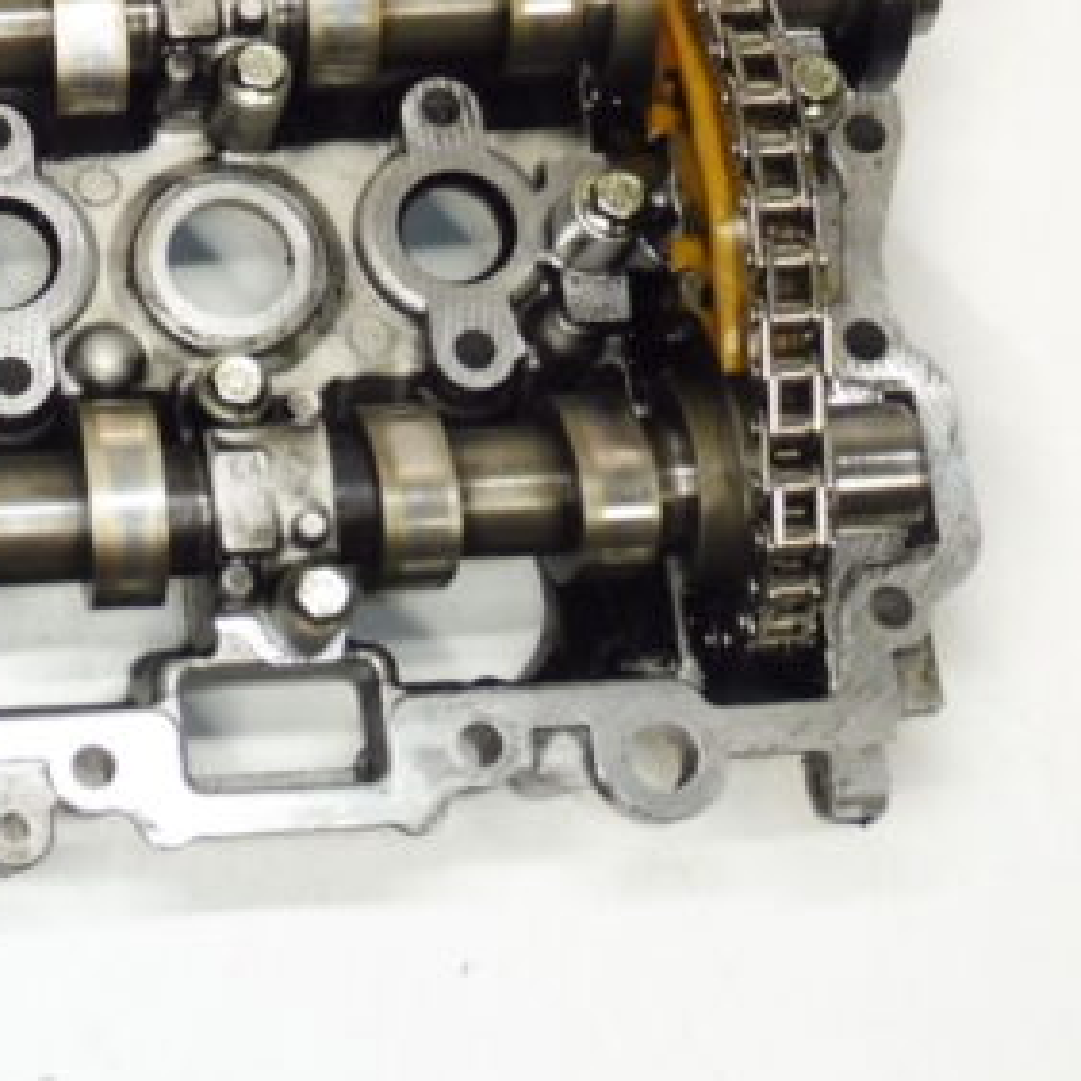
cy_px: 150
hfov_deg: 20.9
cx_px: -238
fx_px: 2720
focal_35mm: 77
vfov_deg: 22.0
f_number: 3.5
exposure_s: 1/60
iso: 200
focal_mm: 4.3
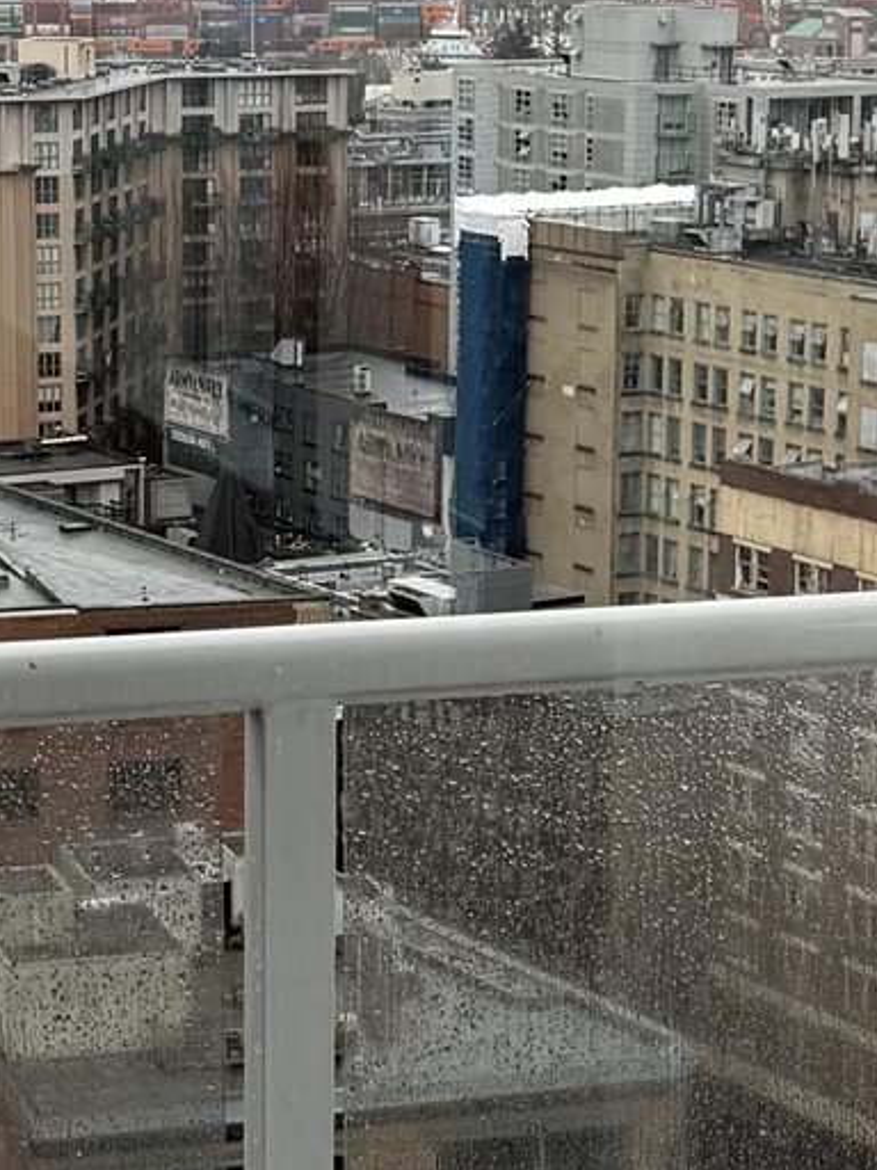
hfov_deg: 13.7
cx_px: 347
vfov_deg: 18.2
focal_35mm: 108
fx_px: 3648
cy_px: 644
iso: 80
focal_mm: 6.76
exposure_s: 1/742
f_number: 1.78
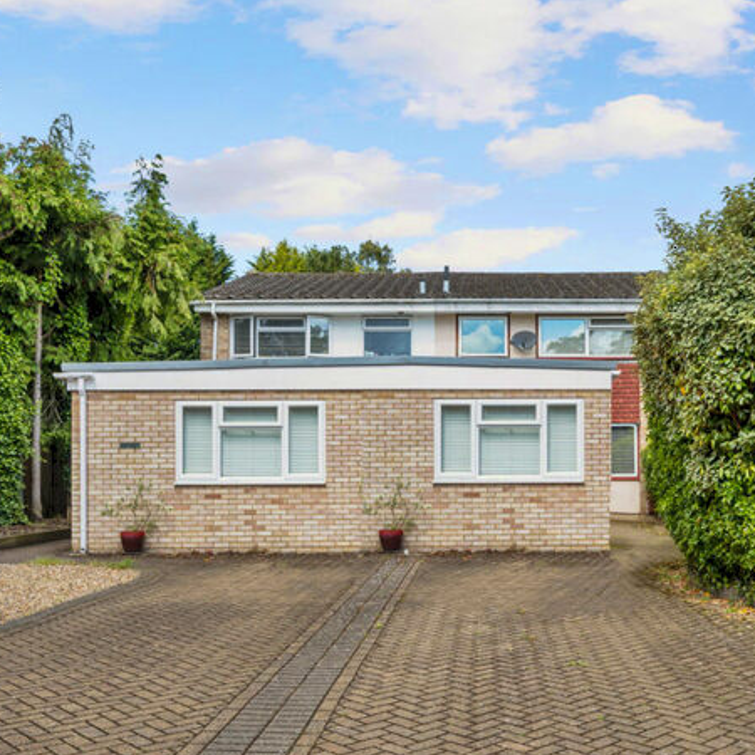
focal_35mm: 34
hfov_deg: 48.2
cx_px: 495
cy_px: 389
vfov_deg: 48.9
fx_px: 831
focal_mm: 25.5
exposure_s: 1/320
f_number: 8
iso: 250
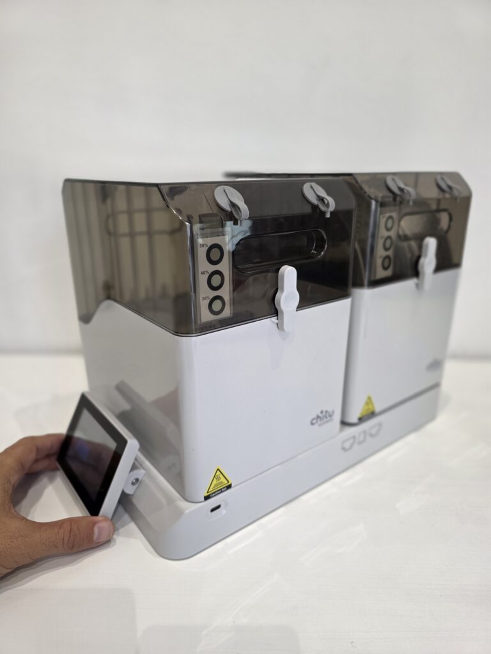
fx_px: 435
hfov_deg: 58.9
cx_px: 246
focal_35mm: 23
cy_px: 327
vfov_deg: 73.9
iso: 250
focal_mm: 6.3
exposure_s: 1/180
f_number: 1.7
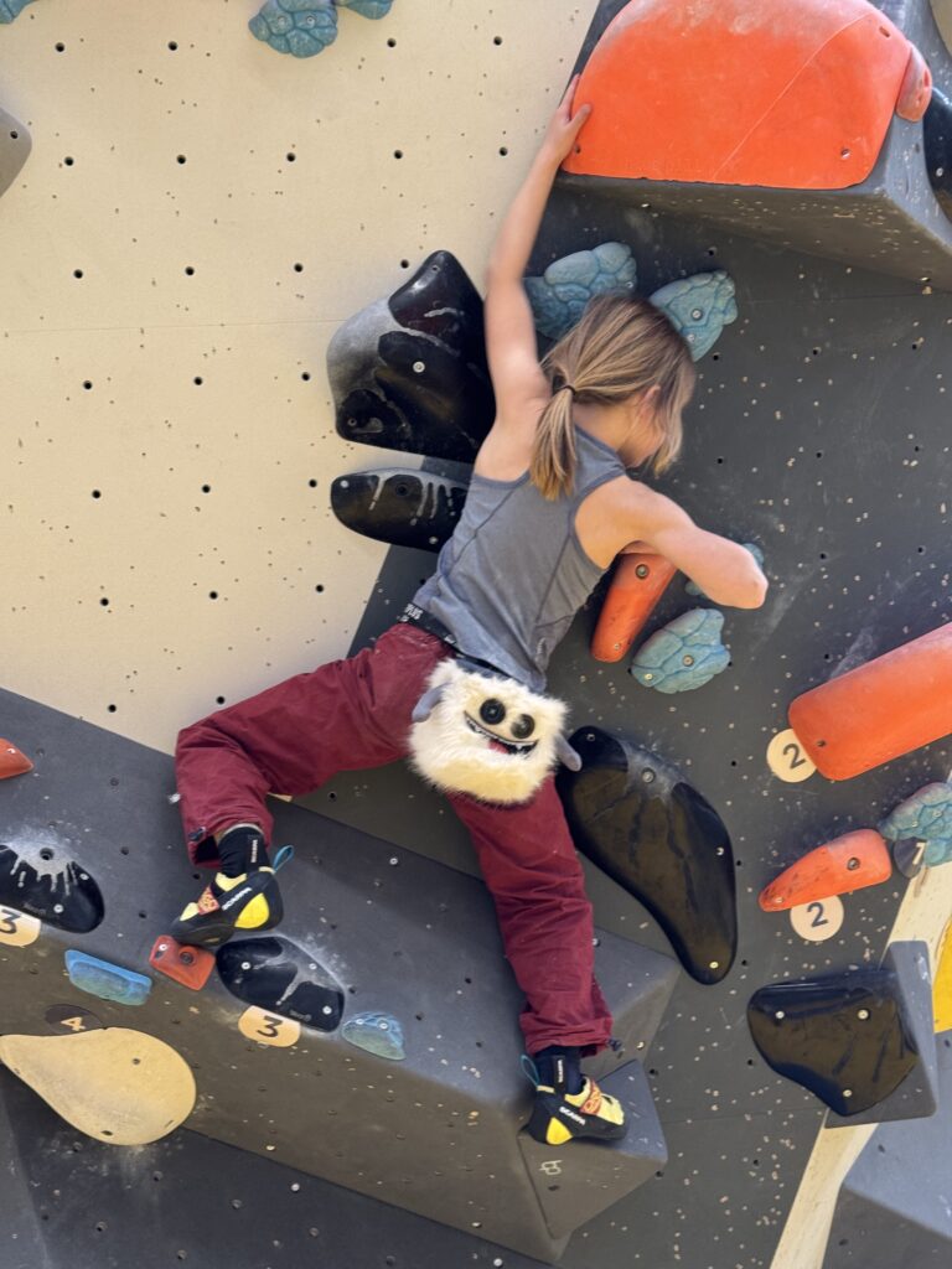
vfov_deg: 39.7
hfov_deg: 30.3
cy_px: 634
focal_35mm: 48
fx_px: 1760
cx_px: 476
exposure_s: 1/50
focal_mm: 6.76
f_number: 1.78
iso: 100
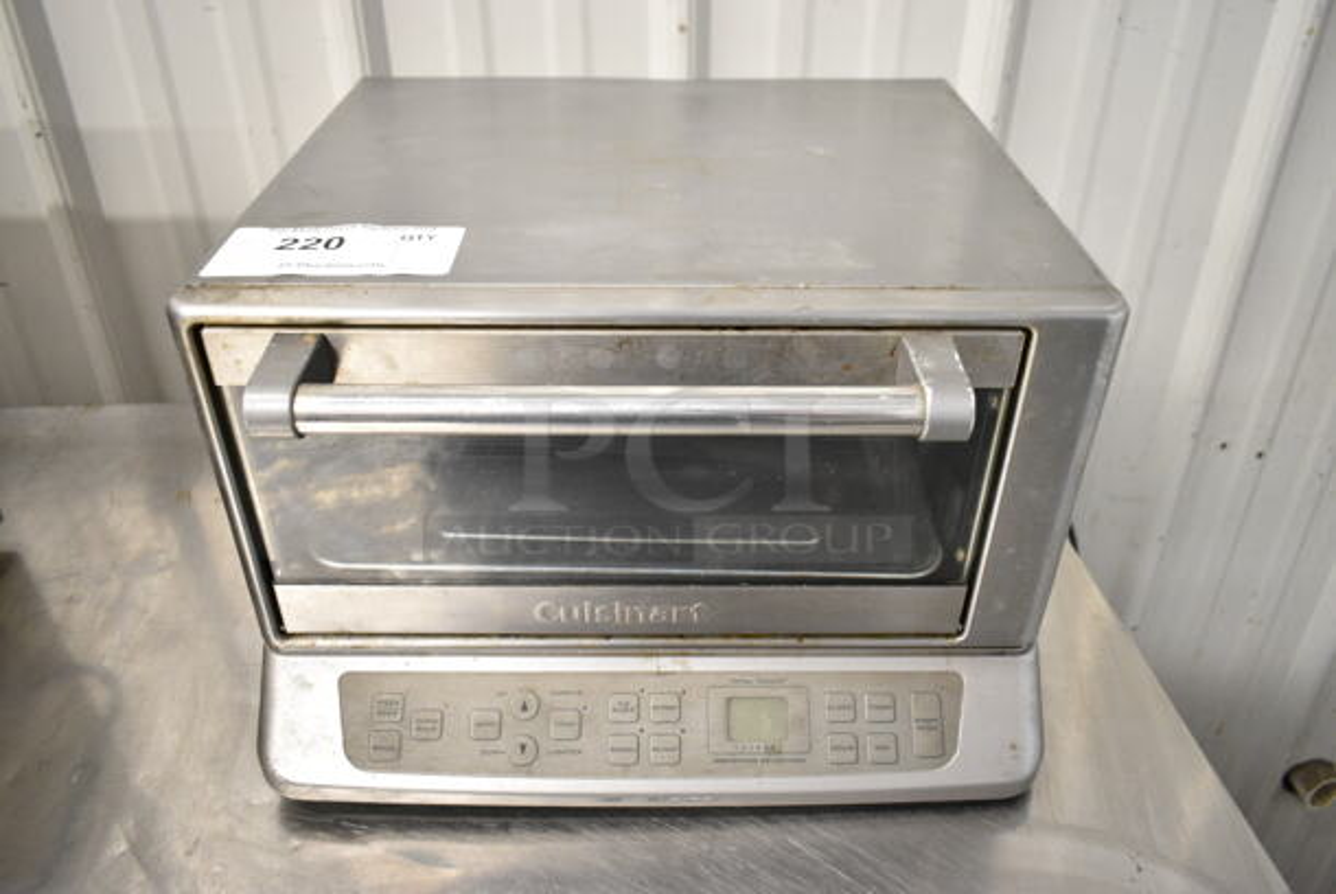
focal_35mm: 27
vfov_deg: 48.0
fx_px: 1003
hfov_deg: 67.3
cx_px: 668
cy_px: 447
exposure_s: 1/30
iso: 1000
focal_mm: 18
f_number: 3.5
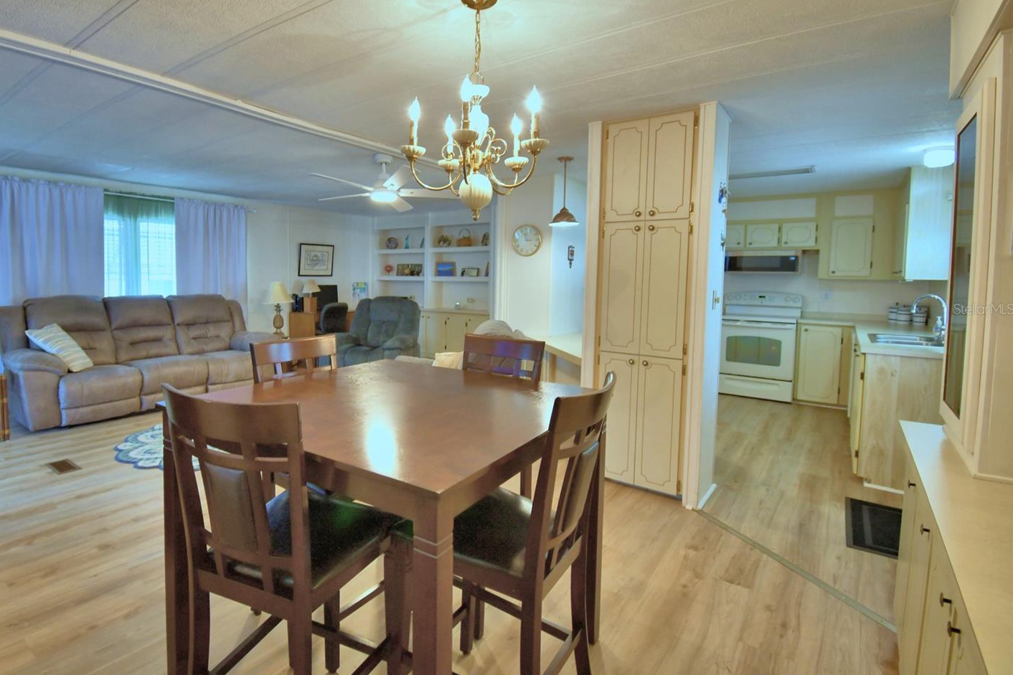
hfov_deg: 92.8
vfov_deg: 70.3
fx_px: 478
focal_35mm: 17
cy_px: 308
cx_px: 443
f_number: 4.5
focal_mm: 10
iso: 400
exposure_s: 1/30
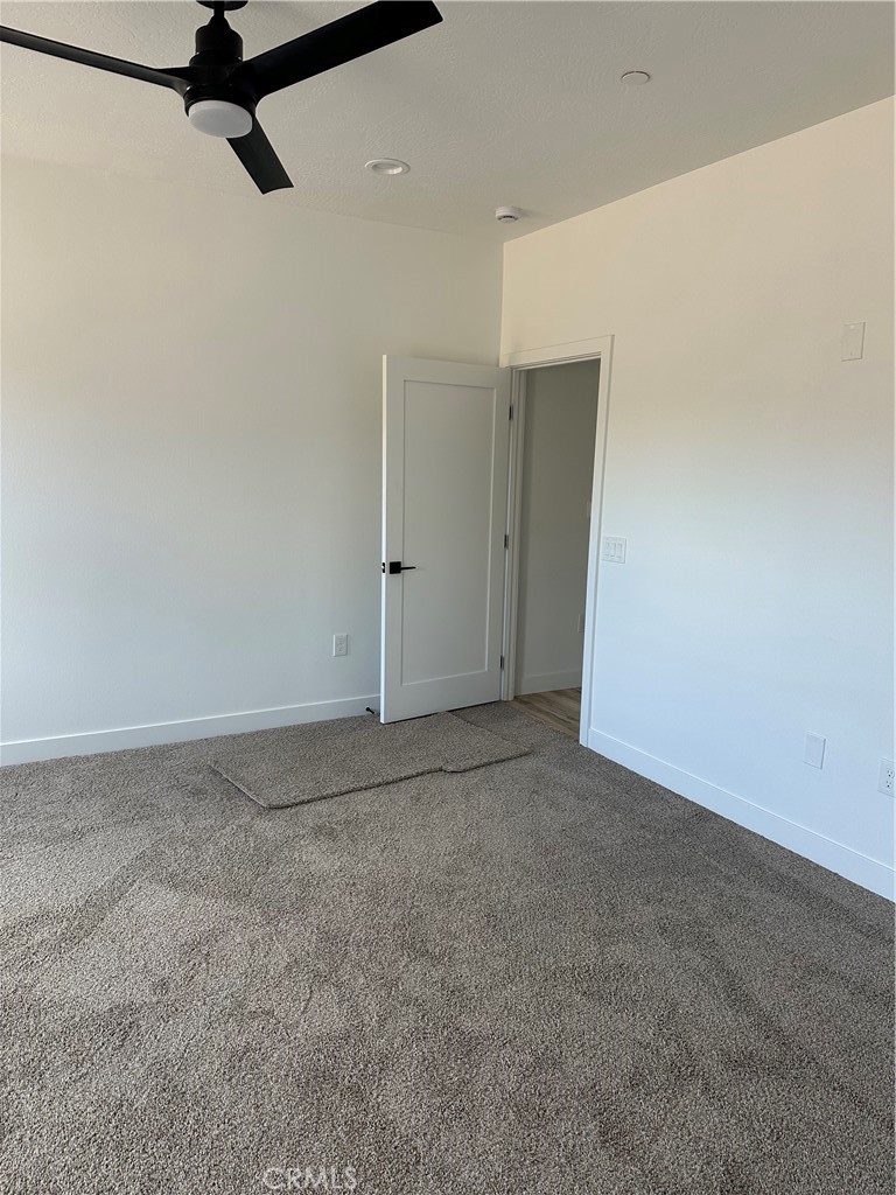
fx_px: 828
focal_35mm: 24
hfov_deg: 56.8
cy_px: 598
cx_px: 448
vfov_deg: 71.6
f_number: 1.78
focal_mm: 6.86
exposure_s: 1/121
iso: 125
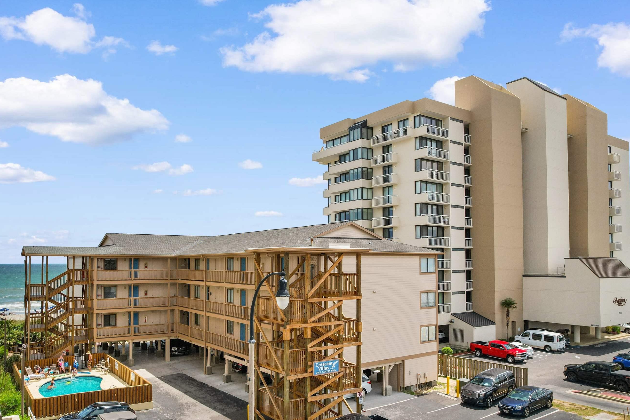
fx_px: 455
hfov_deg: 69.3
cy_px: 248
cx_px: 289
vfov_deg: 49.3
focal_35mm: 26
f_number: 2.8
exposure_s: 1/640
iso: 150
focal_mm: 8.38
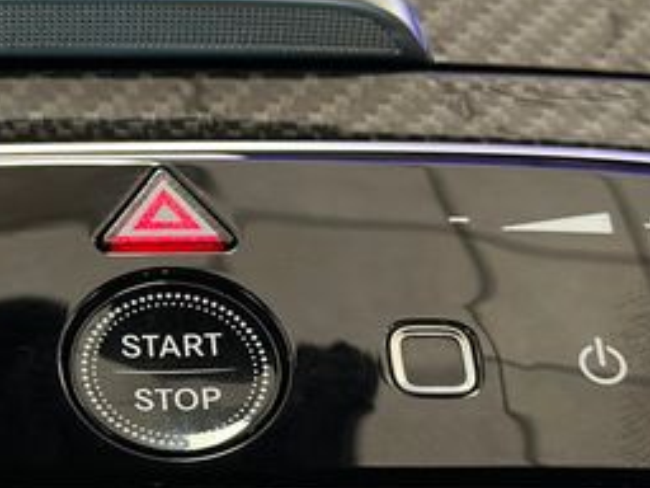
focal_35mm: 120
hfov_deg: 16.3
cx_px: 135
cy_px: 292
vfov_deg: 12.3
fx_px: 2253
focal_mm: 6.86
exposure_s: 1/40
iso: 250
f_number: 1.78
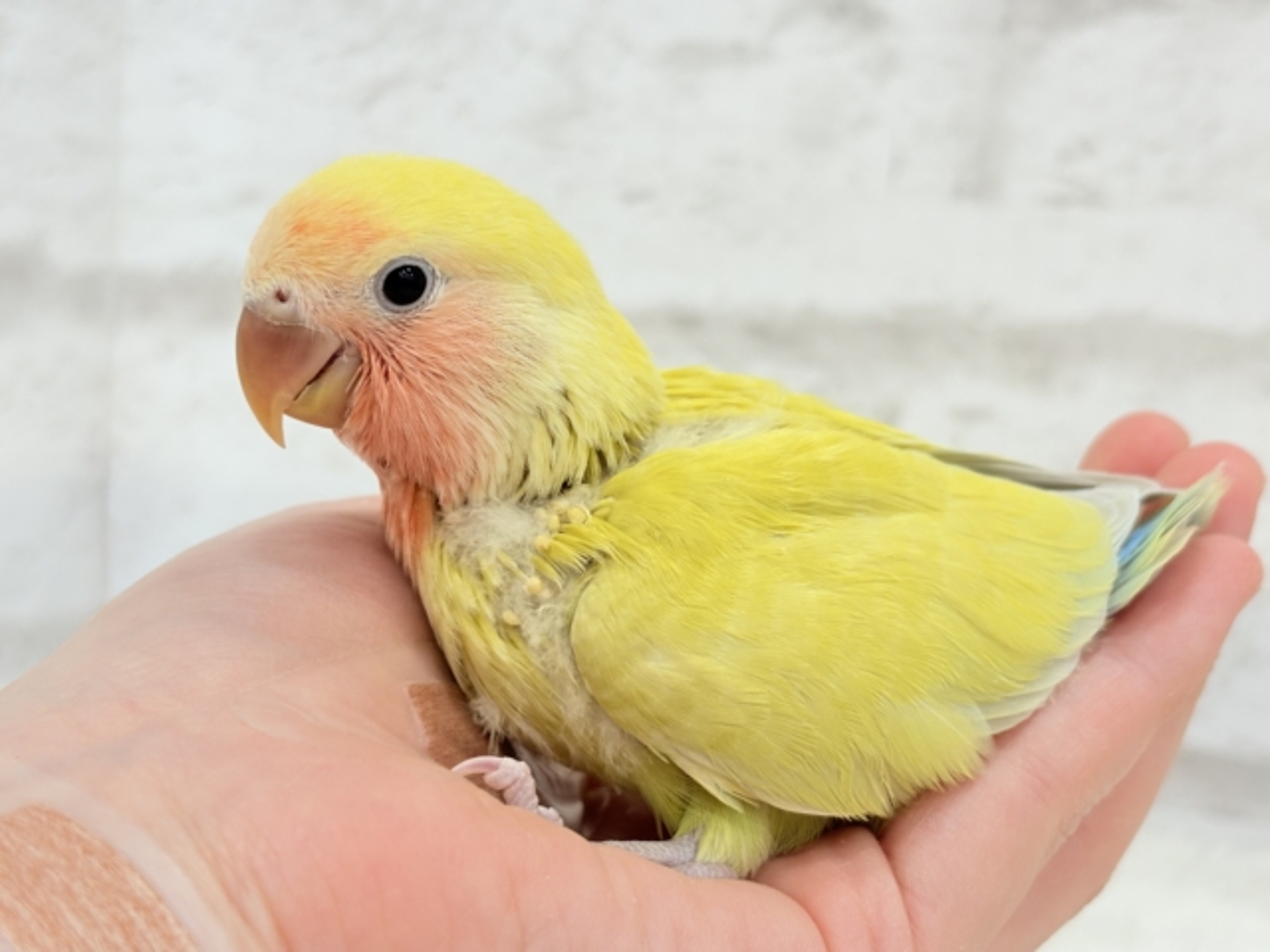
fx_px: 1908
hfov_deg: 36.8
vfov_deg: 28.0
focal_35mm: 52
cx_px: 635
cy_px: 476
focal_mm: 5.96
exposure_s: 1/50
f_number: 1.6
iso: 40
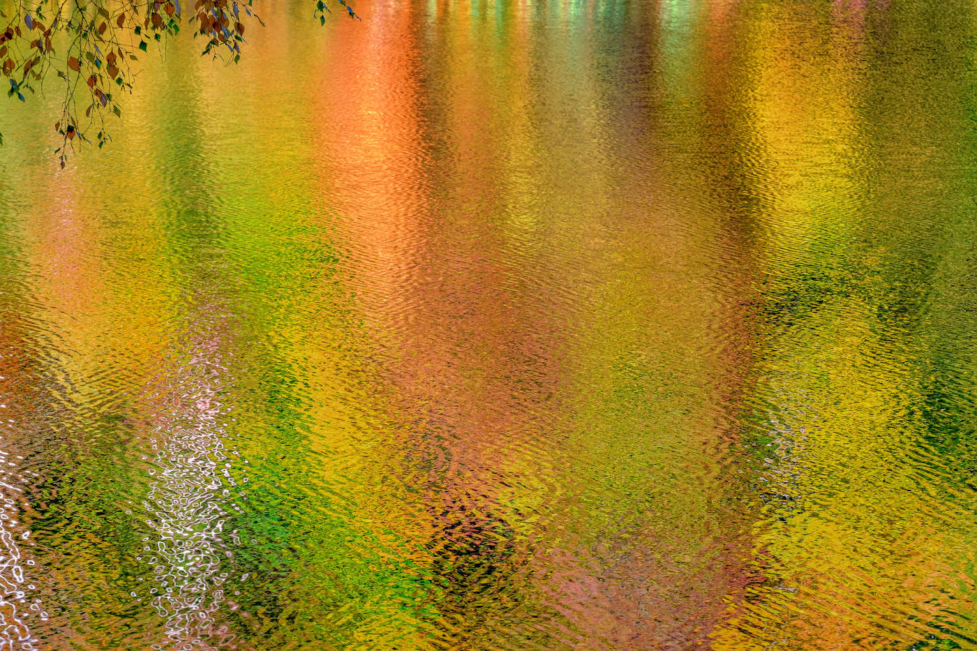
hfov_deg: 15.7
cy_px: 326
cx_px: 488
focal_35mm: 131
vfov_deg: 10.5
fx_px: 3555
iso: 200
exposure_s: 1/80
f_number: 8
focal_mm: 87.1
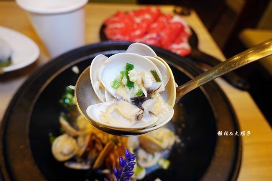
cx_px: 136
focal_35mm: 24
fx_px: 181
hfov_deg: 73.8
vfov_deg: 53.1
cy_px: 90
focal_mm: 9
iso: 200
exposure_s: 1/30
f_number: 2.8
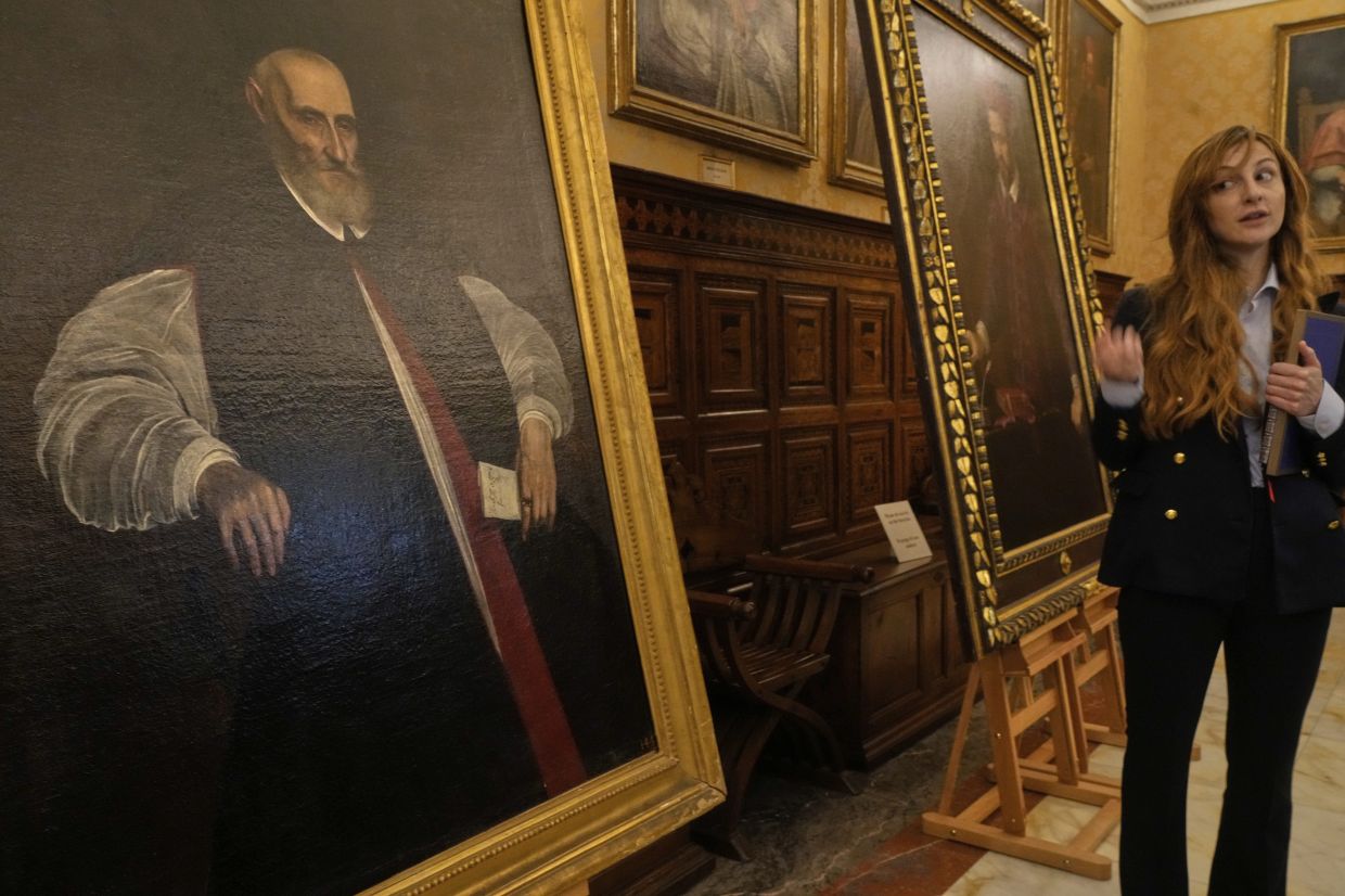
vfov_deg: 44.9
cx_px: 672
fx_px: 1083
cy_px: 448
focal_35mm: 29
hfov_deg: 63.7
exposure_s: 1/30
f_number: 10
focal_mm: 29
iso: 4000
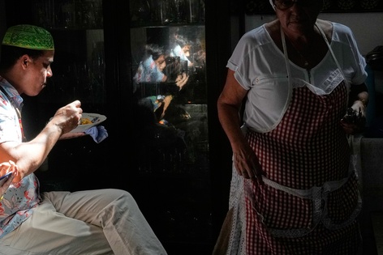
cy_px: 108
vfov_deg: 17.9
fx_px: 809
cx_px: 84
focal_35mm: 76
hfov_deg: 26.2
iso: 1600
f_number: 7.1
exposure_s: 1/400
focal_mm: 35
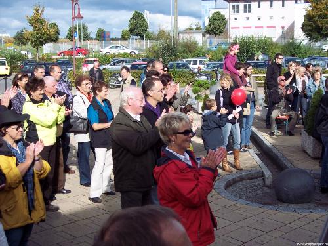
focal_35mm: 52
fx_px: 493
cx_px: 164
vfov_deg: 28.0
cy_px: 123
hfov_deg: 36.8
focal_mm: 10.7
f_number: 4
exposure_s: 1/500
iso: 100
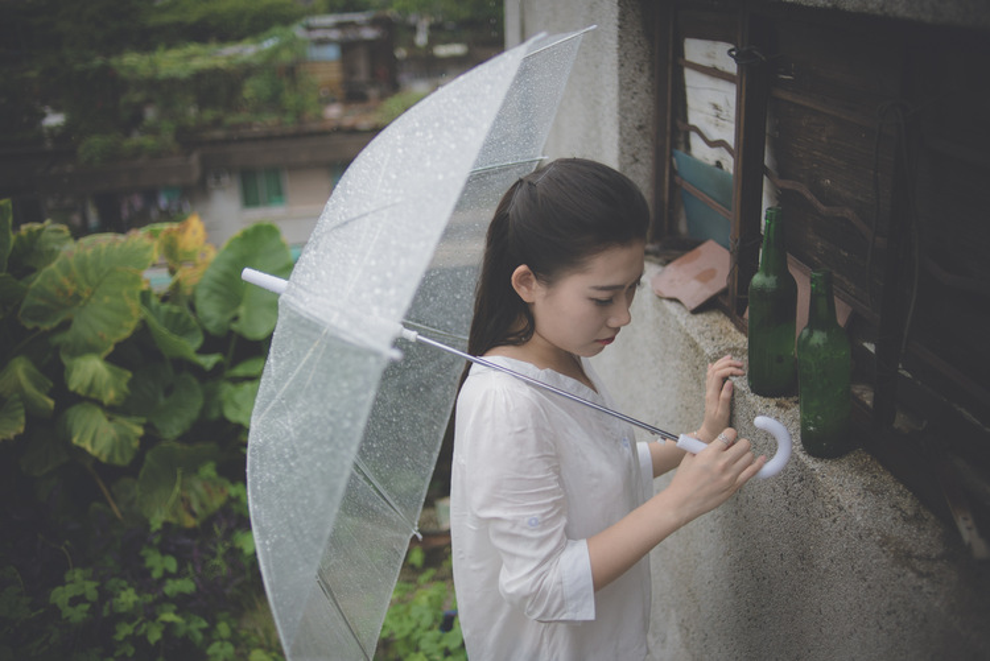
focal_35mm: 35
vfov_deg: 37.9
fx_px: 963
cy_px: 330
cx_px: 495
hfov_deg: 54.4
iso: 400
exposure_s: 1/2000
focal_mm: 35
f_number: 2
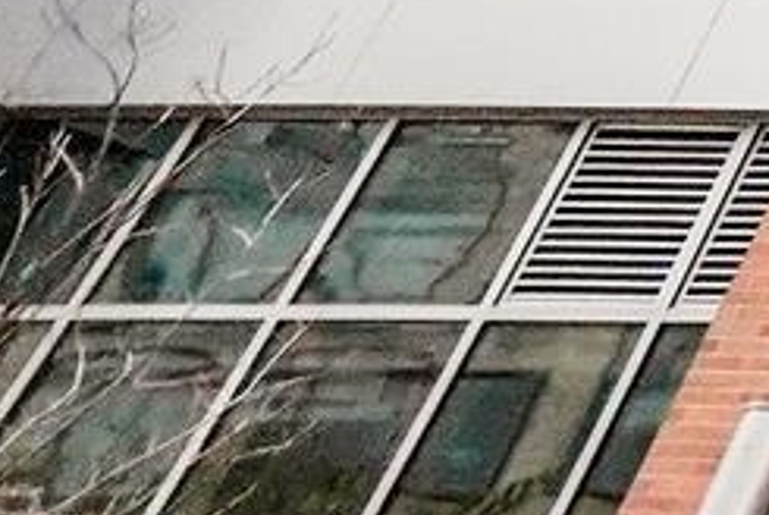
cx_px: 2756
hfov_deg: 9.3
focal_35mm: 110
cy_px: -1174
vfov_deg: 9.2
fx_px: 2352
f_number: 9
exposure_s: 1/400
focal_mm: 10
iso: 1250
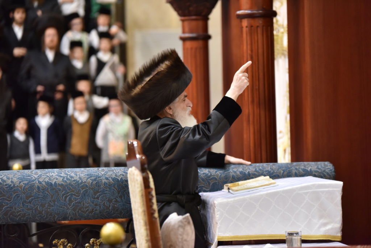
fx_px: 1546
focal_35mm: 150
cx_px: 186
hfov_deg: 13.7
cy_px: 124
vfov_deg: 9.2
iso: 1600
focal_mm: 150
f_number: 2.8
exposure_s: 1/320
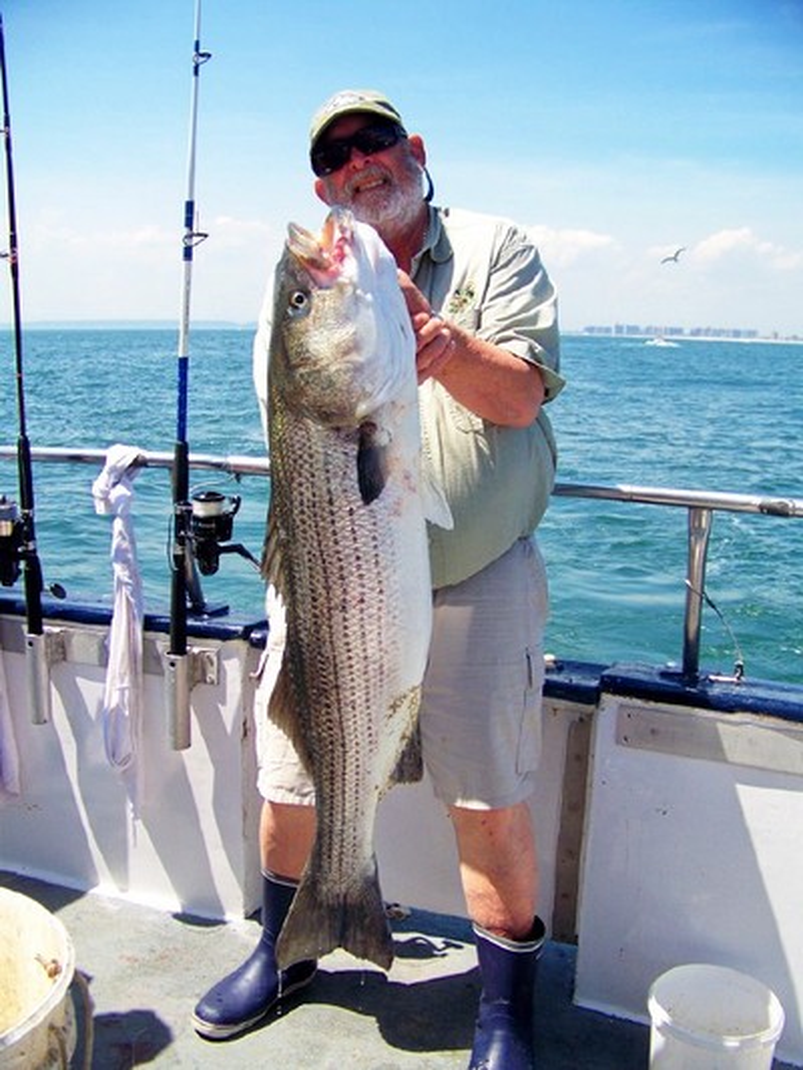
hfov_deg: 39.7
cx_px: 402
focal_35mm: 36
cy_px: 535
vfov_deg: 51.3
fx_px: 1113
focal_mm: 5.85
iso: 64
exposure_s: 1/640
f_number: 2.8
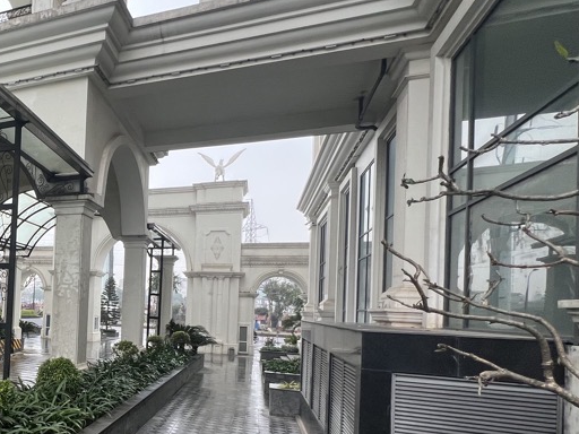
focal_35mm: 26
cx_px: 20
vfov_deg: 51.9
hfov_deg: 54.8
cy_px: 294
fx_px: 435
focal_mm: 1.57
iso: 80
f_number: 1.8
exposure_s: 1/99
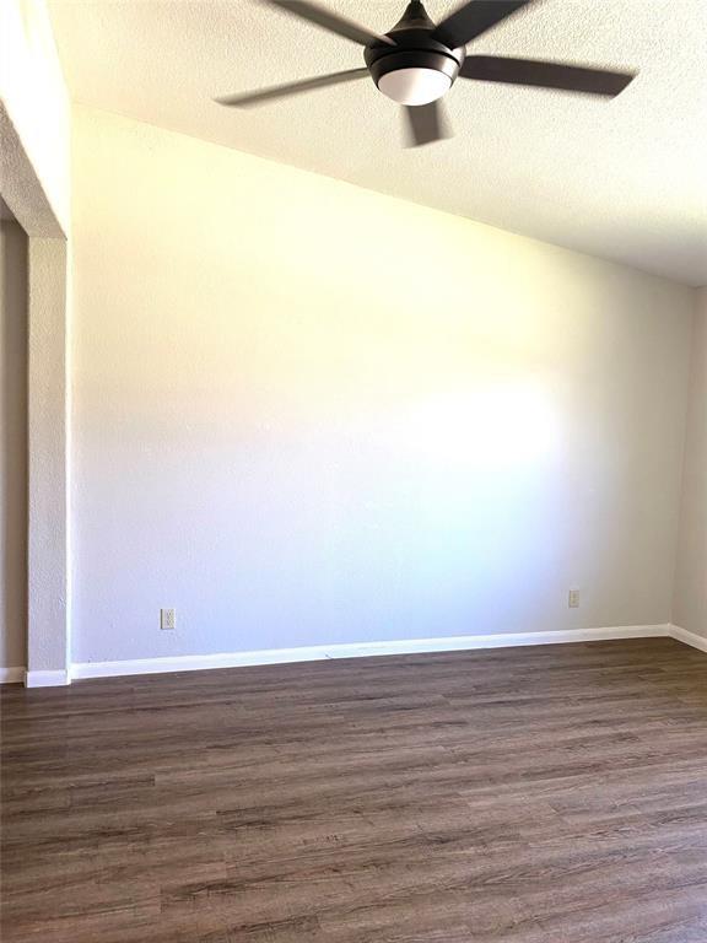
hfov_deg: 53.1
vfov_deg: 67.3
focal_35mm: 26
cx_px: 354
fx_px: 708
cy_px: 472
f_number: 1.8
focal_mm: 4.25
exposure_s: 1/60
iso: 125
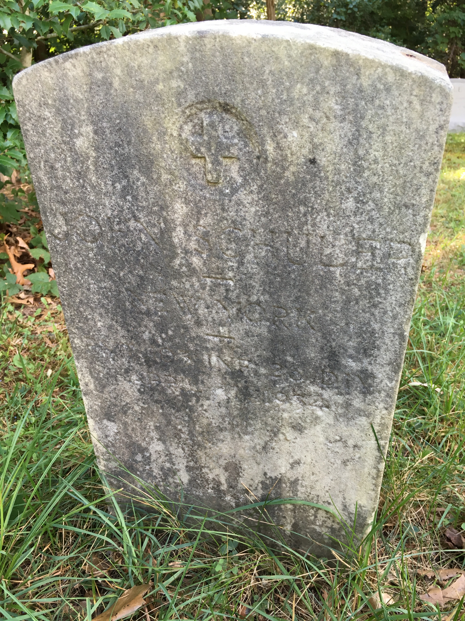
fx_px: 519
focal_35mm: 29
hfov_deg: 48.2
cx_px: 232
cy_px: 310
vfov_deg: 61.7
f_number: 2.2
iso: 25
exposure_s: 1/40
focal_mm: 4.15
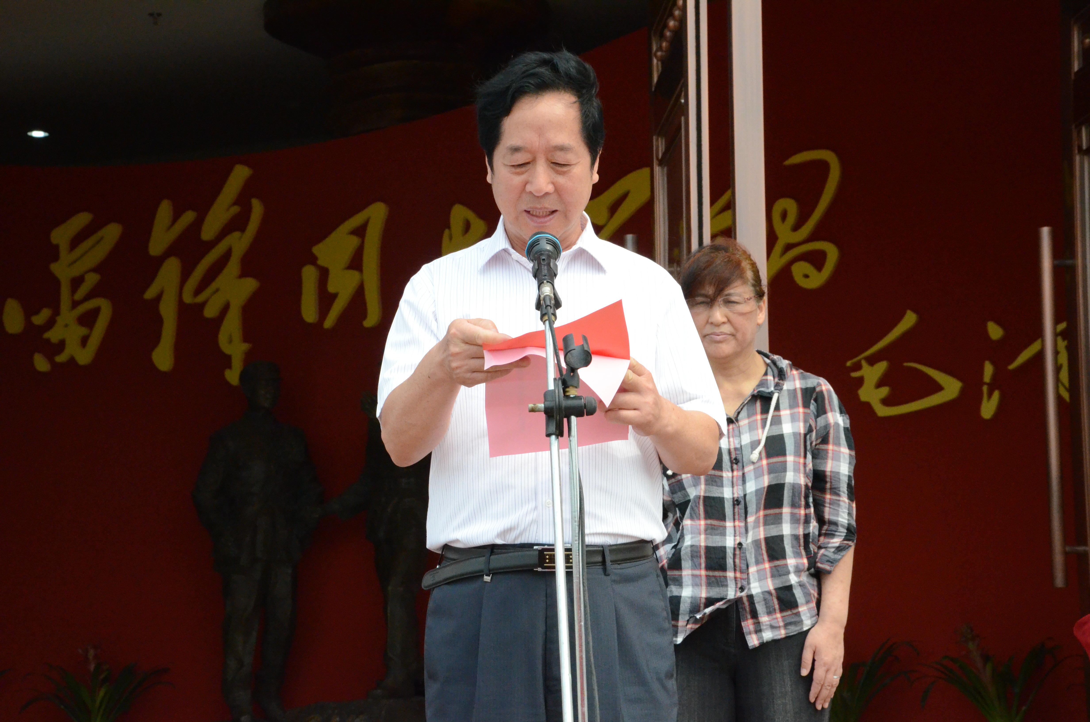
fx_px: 2810
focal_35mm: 93
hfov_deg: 22.0
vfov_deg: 14.6
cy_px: 361
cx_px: 545
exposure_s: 1/2500
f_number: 13
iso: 4000
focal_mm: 62
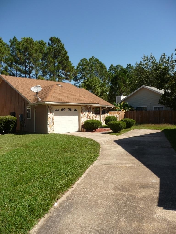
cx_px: 88
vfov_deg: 63.4
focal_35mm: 28
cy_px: 117
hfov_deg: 49.7
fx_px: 190
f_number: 3.3
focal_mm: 4.7
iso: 100
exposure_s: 1/1000
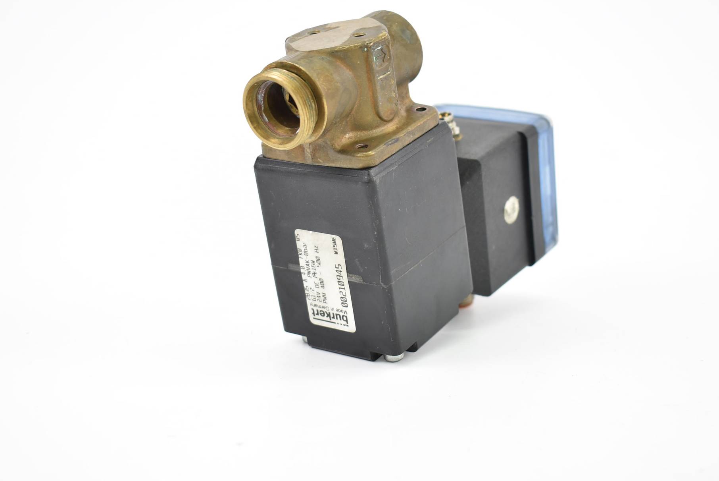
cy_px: 197
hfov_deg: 32.1
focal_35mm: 63
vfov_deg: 21.7
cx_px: 371
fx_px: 1251
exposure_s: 1/20
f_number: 4.5
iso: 100
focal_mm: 35
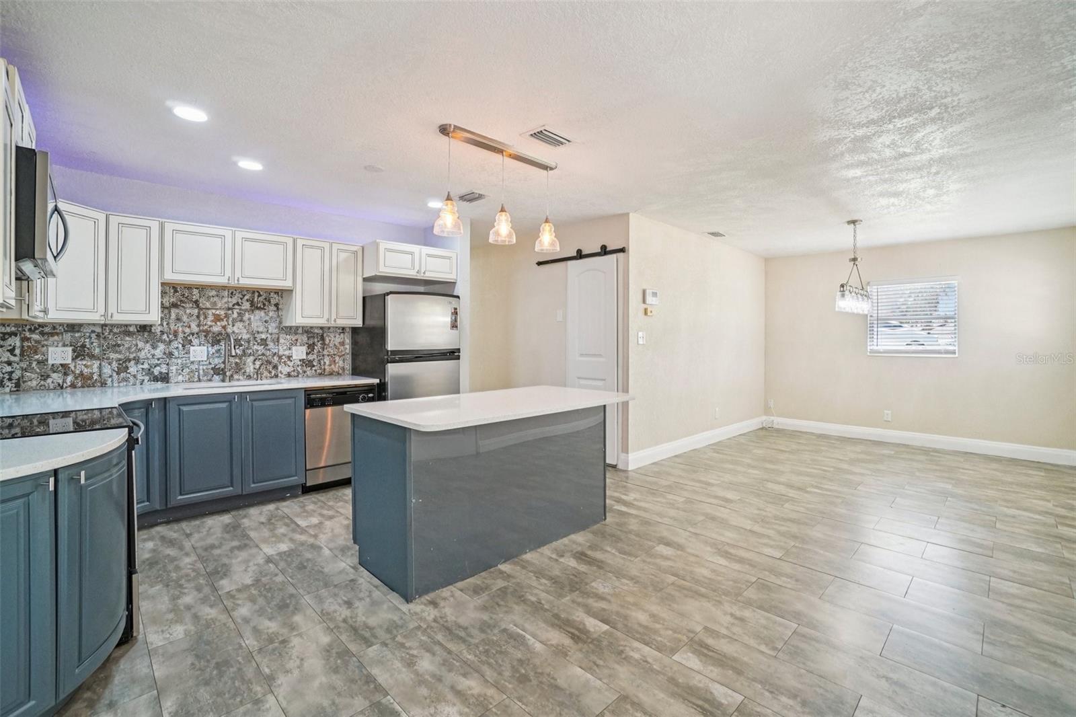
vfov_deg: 77.3
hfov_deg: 100.4
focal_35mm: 15
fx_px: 448
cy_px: 358
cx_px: 538
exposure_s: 1/30
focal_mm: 10
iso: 400
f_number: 8
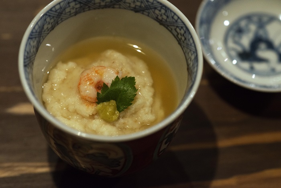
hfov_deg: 19.5
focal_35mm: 105
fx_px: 820
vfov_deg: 13.0
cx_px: 140
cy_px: 94
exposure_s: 1/60
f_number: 4.5
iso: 1600
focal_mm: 105
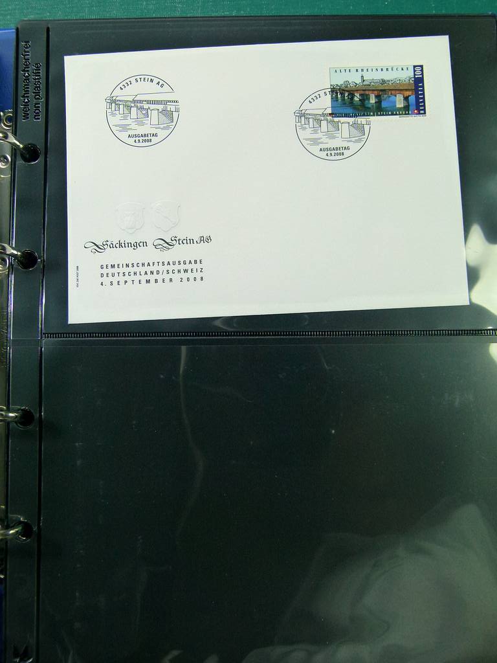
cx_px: 248
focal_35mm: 40
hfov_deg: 36.0
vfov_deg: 46.8
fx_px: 766
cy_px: 332
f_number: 3.1
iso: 160
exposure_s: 1/125
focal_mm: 7.3
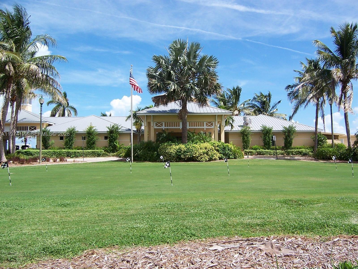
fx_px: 341
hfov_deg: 55.4
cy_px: 134
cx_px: 179
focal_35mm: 33
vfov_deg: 42.9
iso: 80
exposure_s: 1/1000
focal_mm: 5.5
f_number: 3.4
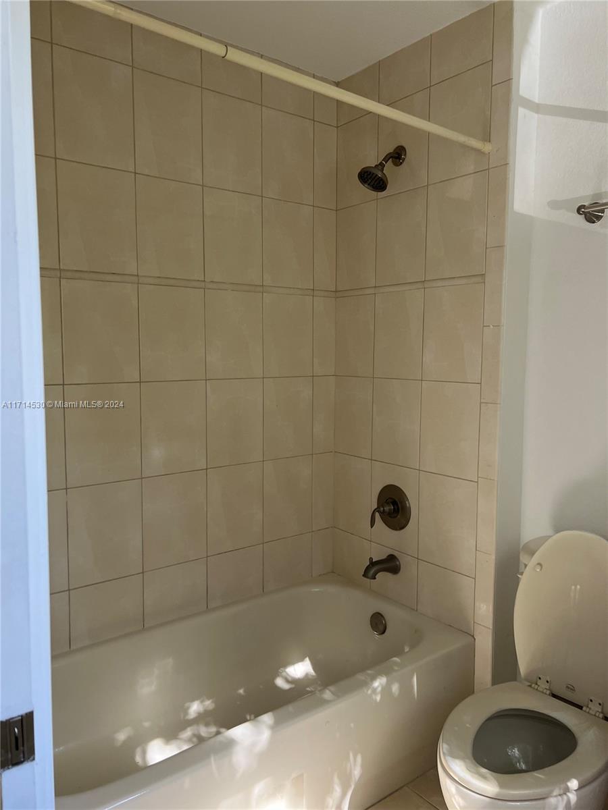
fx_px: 609
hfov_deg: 53.1
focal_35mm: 26
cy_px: 405
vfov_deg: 67.3
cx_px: 304
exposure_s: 1/121
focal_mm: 5.7
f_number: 1.5
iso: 125
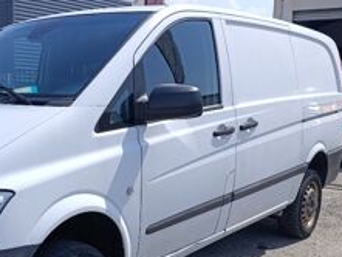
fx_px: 494
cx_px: 63
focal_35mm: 50
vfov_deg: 28.9
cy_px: 174
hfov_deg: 36.7
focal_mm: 6.14
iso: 50
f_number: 1.6
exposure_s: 1/784
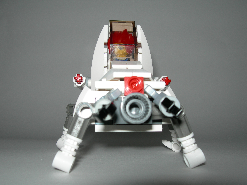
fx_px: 271
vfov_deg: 37.7
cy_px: 92
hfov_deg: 49.0
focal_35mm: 38
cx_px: 124
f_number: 4.8
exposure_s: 1/60.1
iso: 50
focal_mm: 7.8
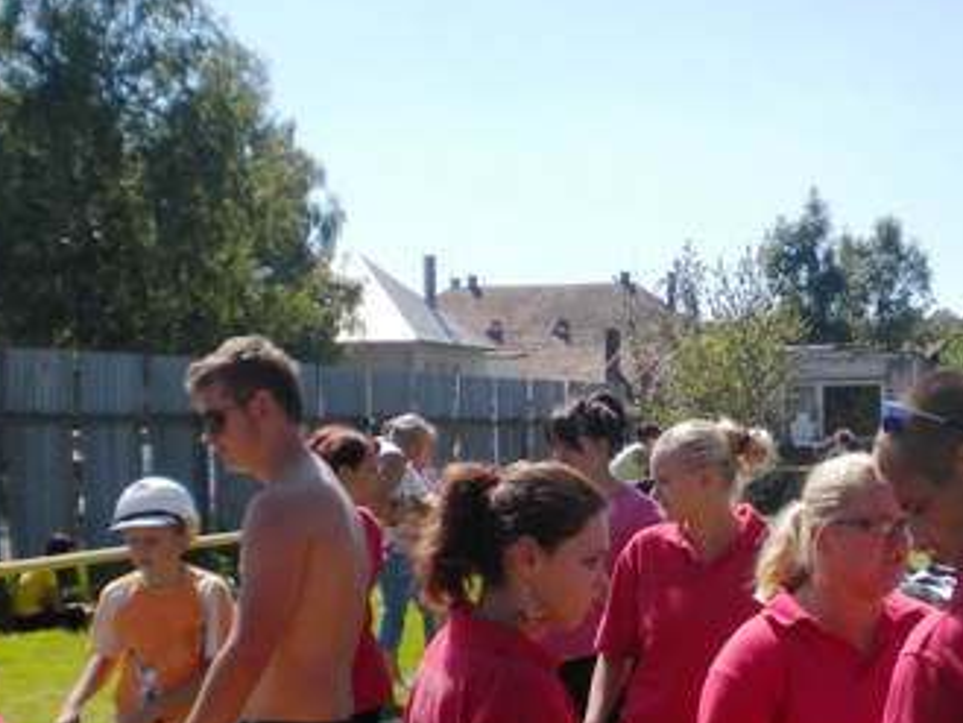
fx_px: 1892
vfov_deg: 21.4
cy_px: 574
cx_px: 752
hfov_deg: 28.0
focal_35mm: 68
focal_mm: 6.3
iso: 80
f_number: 4.6
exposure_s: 1/546
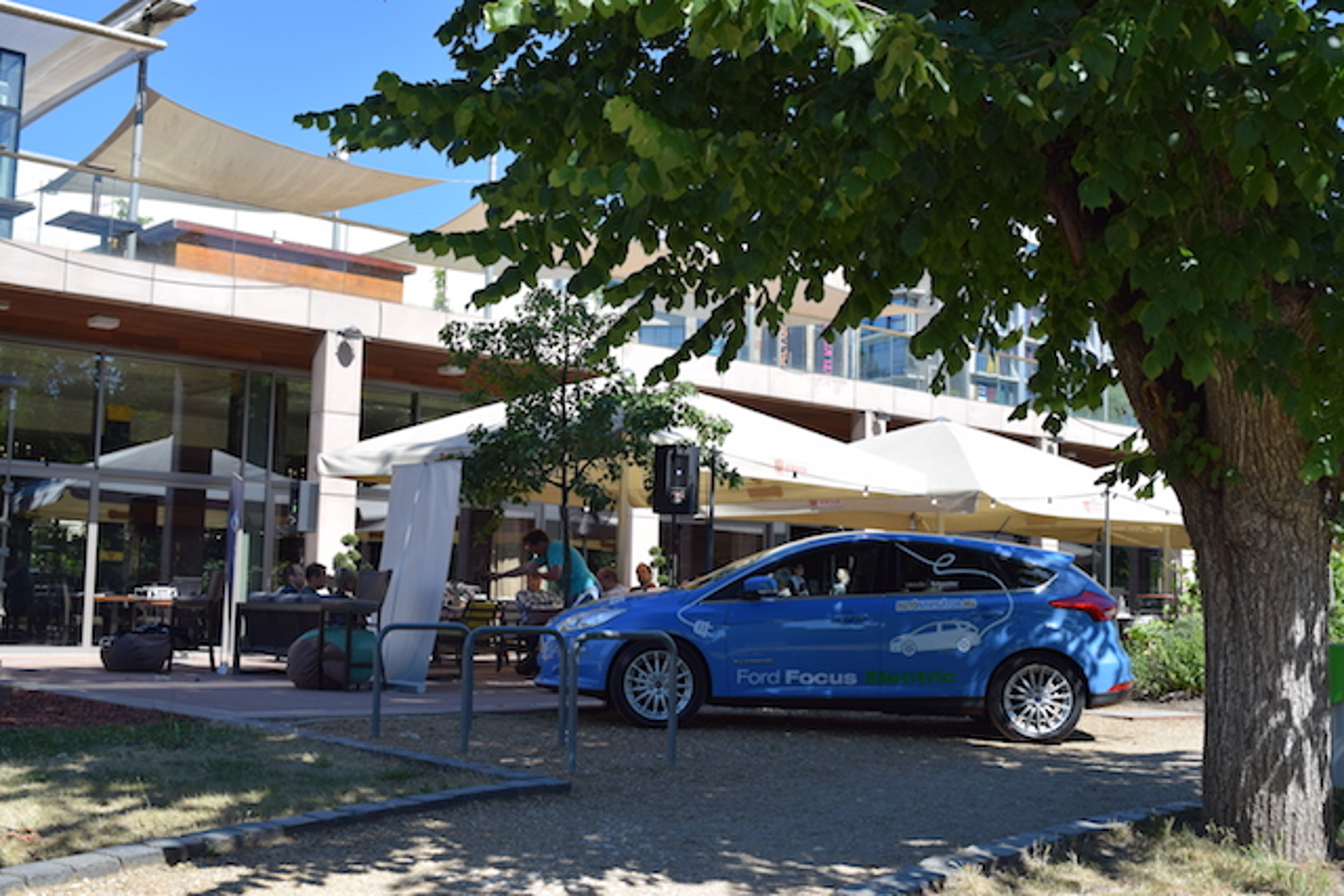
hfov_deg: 46.4
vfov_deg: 31.9
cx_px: 672
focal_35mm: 42
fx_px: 1568
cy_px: 448
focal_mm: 28
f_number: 9
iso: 200
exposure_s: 1/400
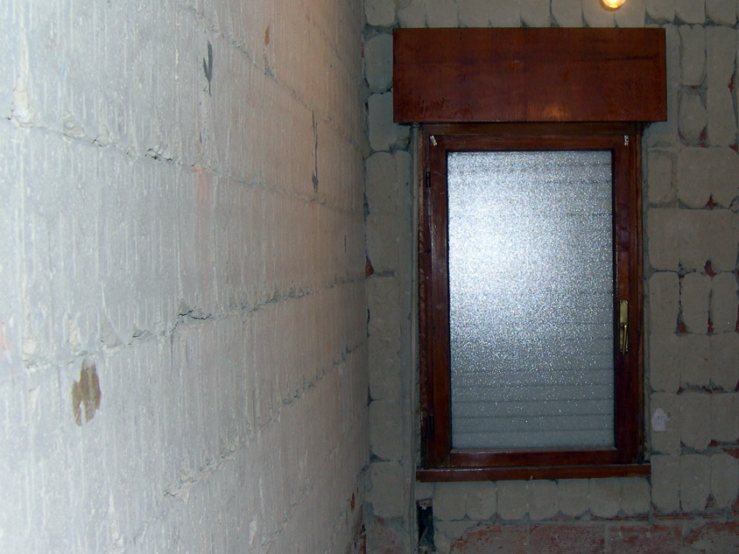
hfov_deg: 35.1
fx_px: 1153
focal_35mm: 54
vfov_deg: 27.0
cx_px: 508
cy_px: 298
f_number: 2.8
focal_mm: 8
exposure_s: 1/60
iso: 100
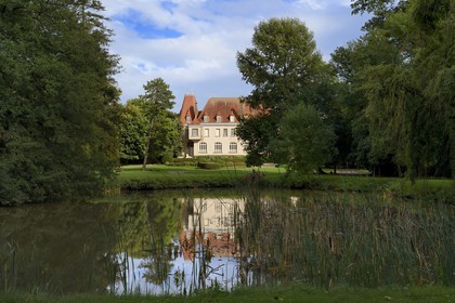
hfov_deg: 44.5
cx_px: 228
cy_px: 152
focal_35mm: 44
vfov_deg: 30.5
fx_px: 556
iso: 200
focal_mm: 44
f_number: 13
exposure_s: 1/200
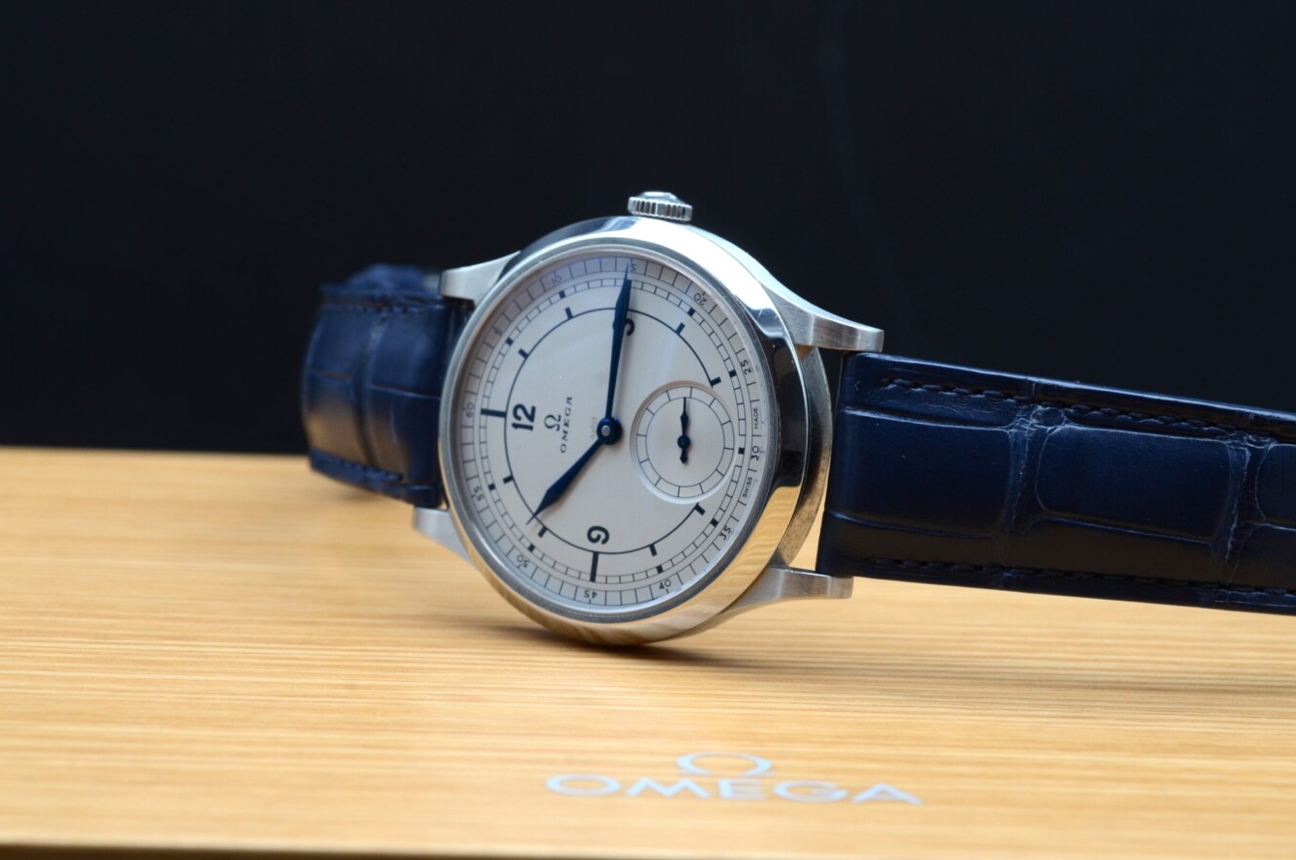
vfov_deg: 14.5
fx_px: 3379
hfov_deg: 21.7
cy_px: 425
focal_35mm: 94
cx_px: 664
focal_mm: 60
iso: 500
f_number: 10
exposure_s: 1/40
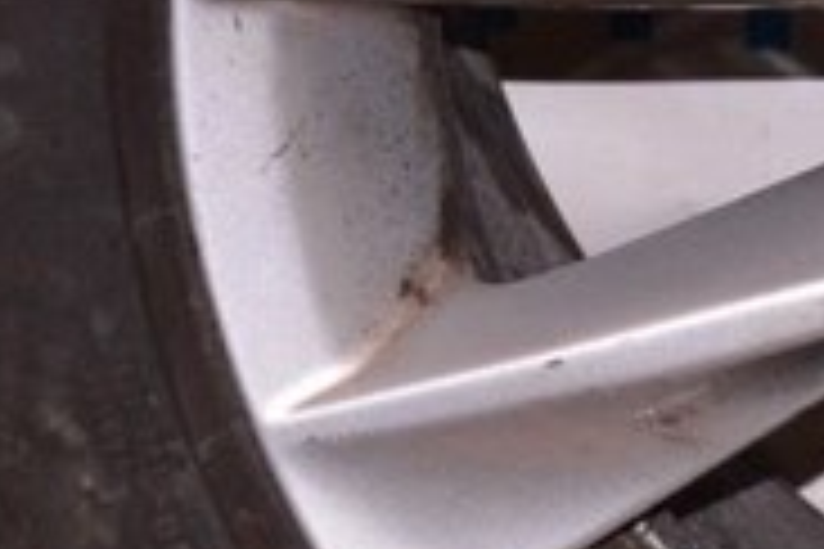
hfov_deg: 7.1
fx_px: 6523
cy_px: -11
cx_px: 1418
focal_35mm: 285
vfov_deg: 4.8
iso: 1600
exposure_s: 1/200
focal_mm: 34
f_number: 8
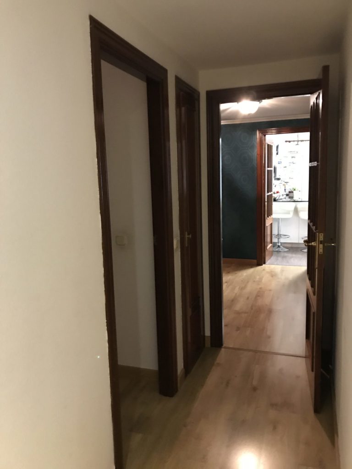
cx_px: 176
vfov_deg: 63.4
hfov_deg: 49.7
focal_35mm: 28
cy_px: 234
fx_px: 380
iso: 100
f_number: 1.8
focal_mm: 3.99
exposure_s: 1/5
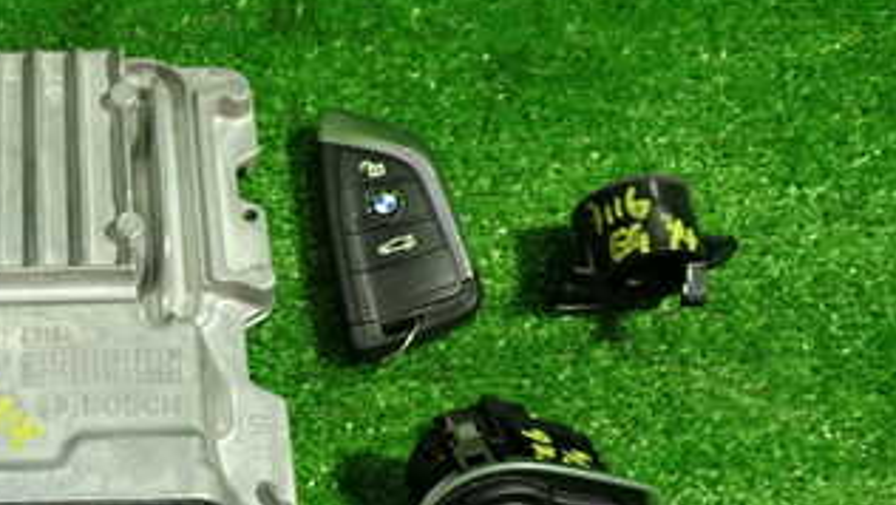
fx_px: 1474
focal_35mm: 62
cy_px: 329
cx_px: 79
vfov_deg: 19.4
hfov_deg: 32.1
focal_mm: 5.4
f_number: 2.3
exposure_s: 1/30
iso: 250
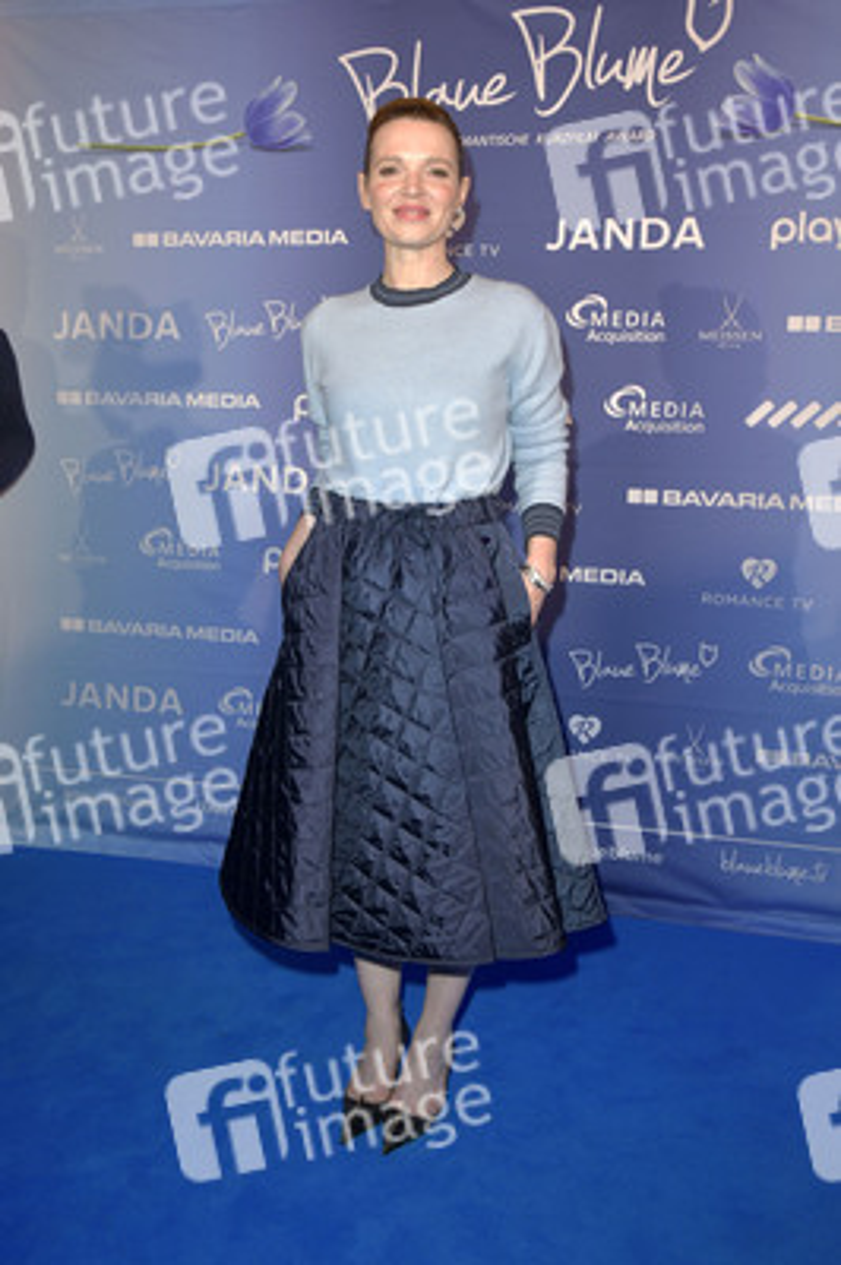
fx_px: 948
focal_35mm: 27
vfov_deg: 67.4
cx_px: 420
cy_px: 632
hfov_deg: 47.9
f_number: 5
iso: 1000
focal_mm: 27
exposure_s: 1/250
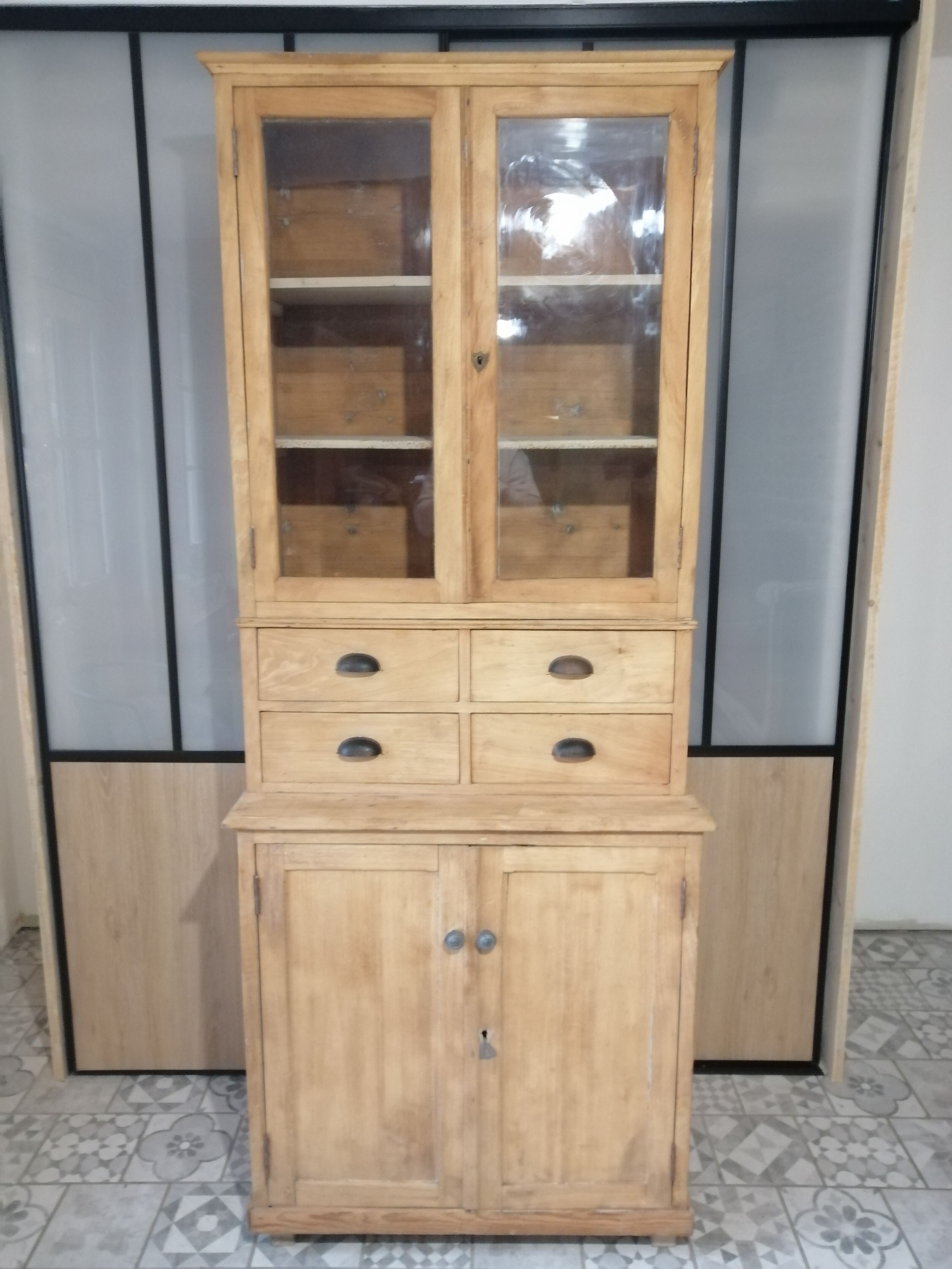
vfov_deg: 67.3
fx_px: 953
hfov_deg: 53.1
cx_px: 476
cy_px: 634
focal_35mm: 26
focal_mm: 3.95
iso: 500
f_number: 1.8
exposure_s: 1/25
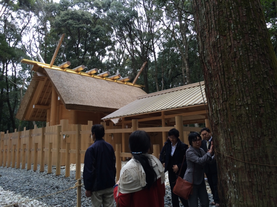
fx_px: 240
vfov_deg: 46.8
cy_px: 104
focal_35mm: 30
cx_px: 138
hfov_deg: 60.0
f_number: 2.2
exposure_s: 1/60
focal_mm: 4.12
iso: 50
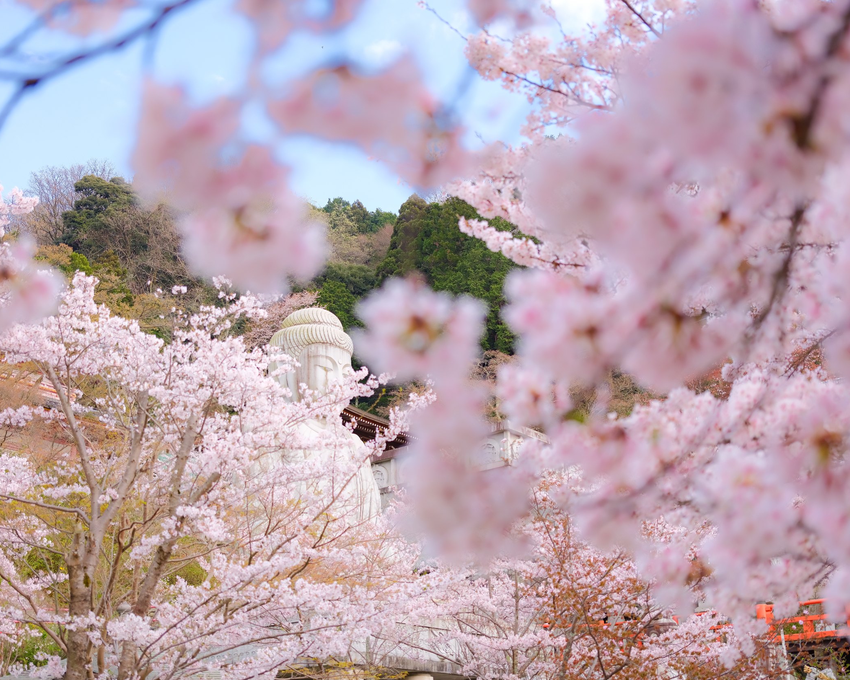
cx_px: 396
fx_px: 1157
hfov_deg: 40.3
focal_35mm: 46
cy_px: 345
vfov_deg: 32.7
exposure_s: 1/400
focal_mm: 45
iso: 200
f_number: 2.8
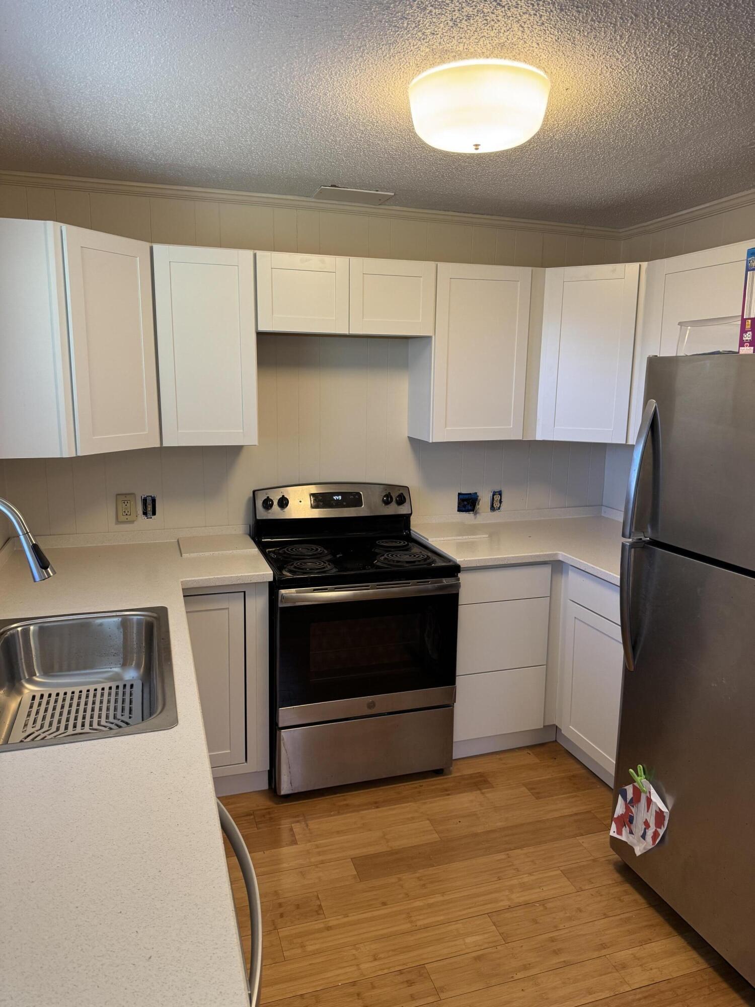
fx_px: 698
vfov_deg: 71.6
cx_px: 378
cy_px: 504
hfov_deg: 56.8
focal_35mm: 24
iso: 200
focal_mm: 6.76
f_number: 1.78
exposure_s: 1/60
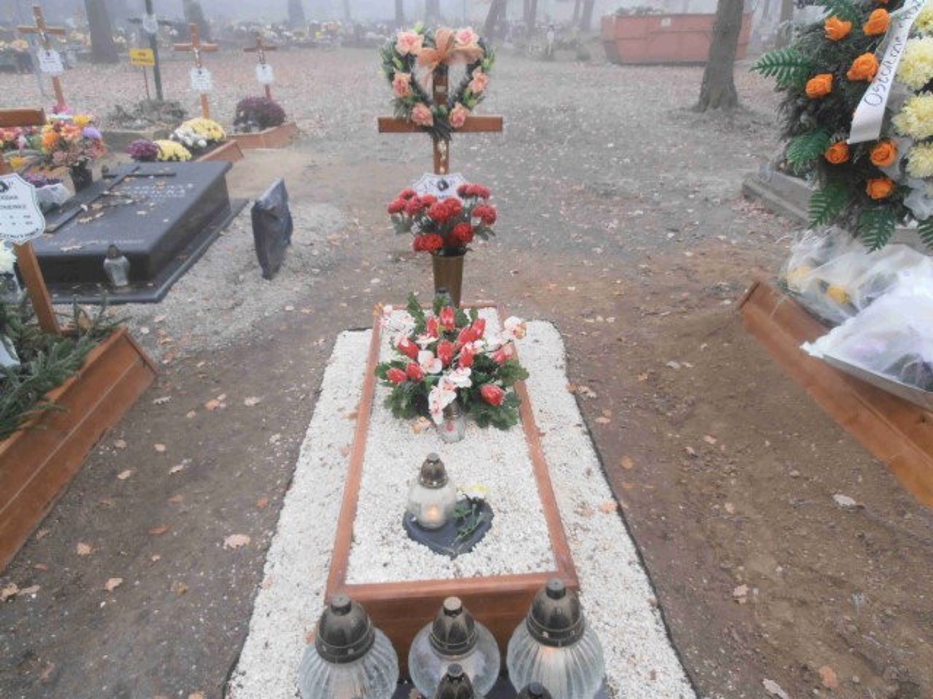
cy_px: 350
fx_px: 647
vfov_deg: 56.8
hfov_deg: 71.6
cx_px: 466
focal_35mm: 24
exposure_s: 1/80
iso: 80
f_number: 3
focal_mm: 4.2
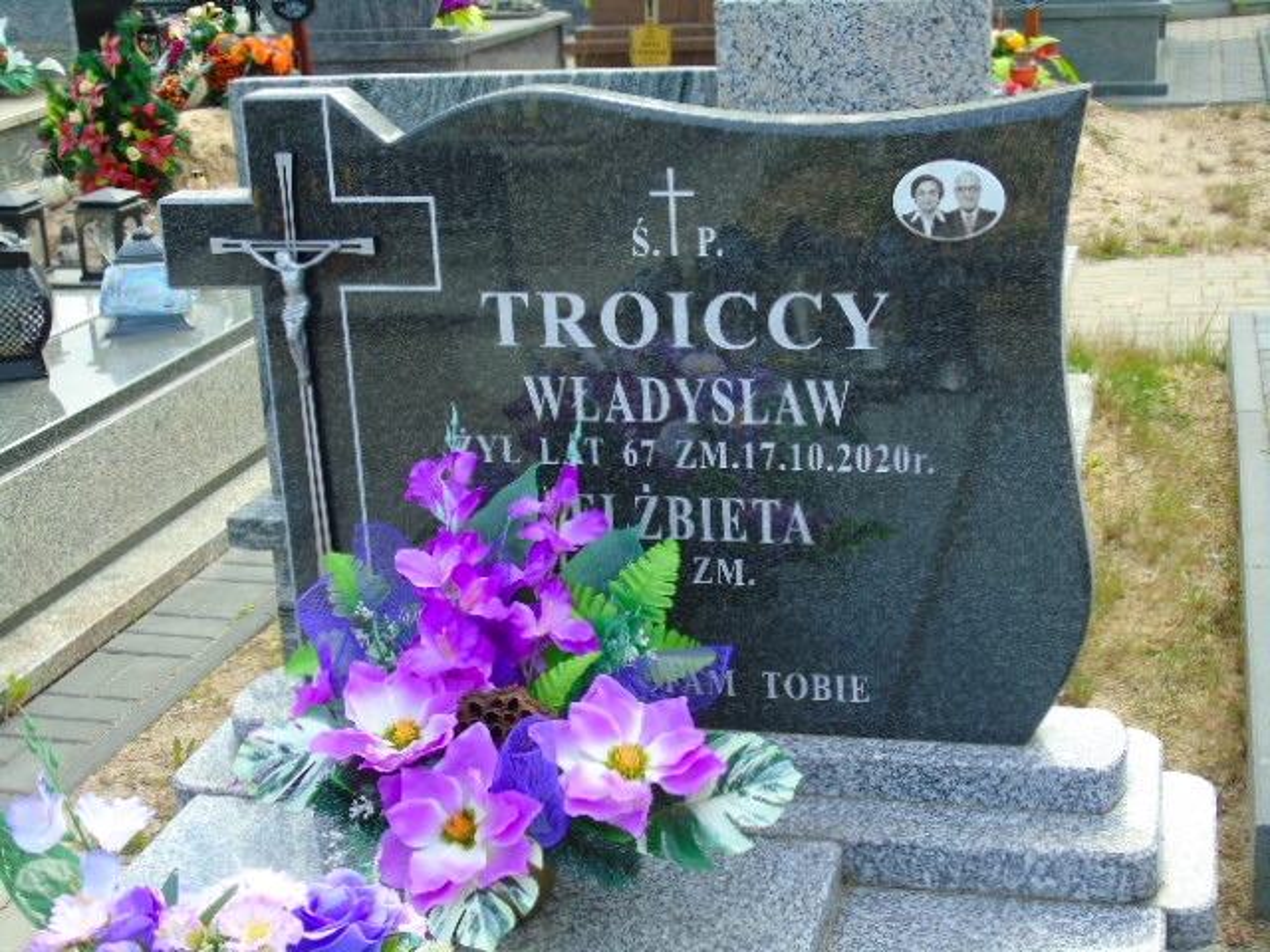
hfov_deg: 35.5
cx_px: 635
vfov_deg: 27.0
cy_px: 476
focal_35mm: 54
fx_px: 1981
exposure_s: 1/200
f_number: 4.3
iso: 80
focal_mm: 9.6
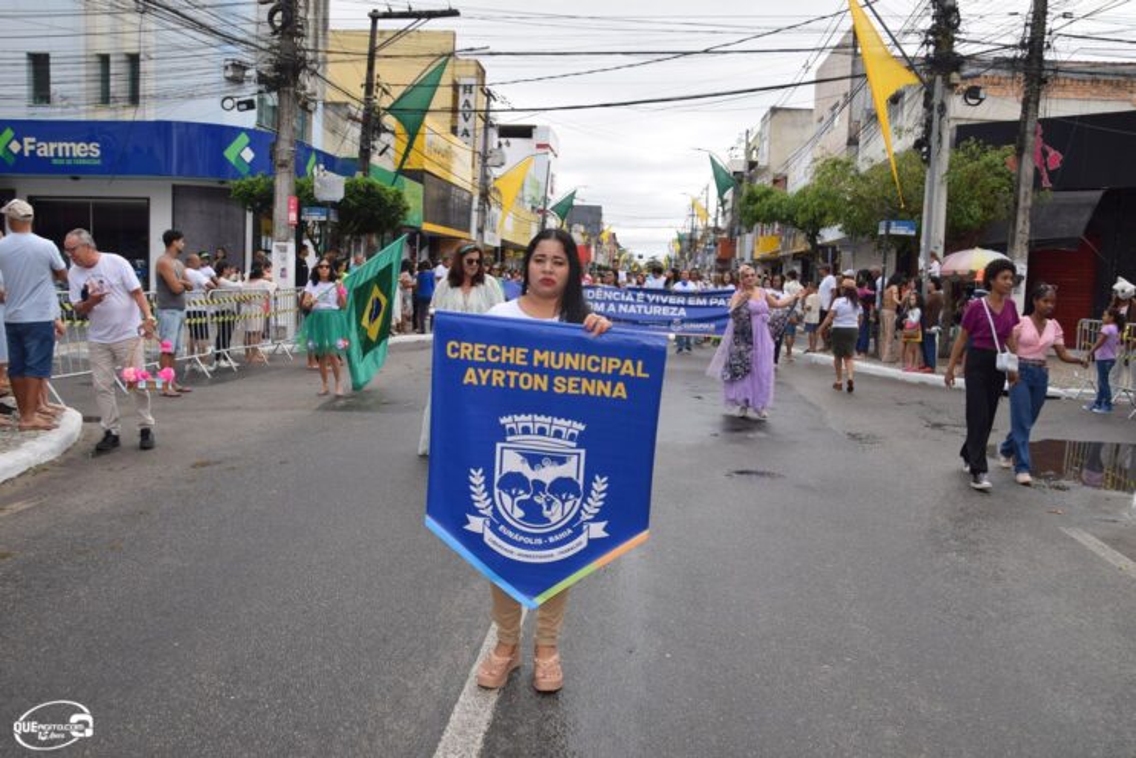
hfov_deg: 67.4
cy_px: 379
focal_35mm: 27
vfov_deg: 47.9
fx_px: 852
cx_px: 568
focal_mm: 18
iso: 100
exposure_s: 1/200
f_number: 8
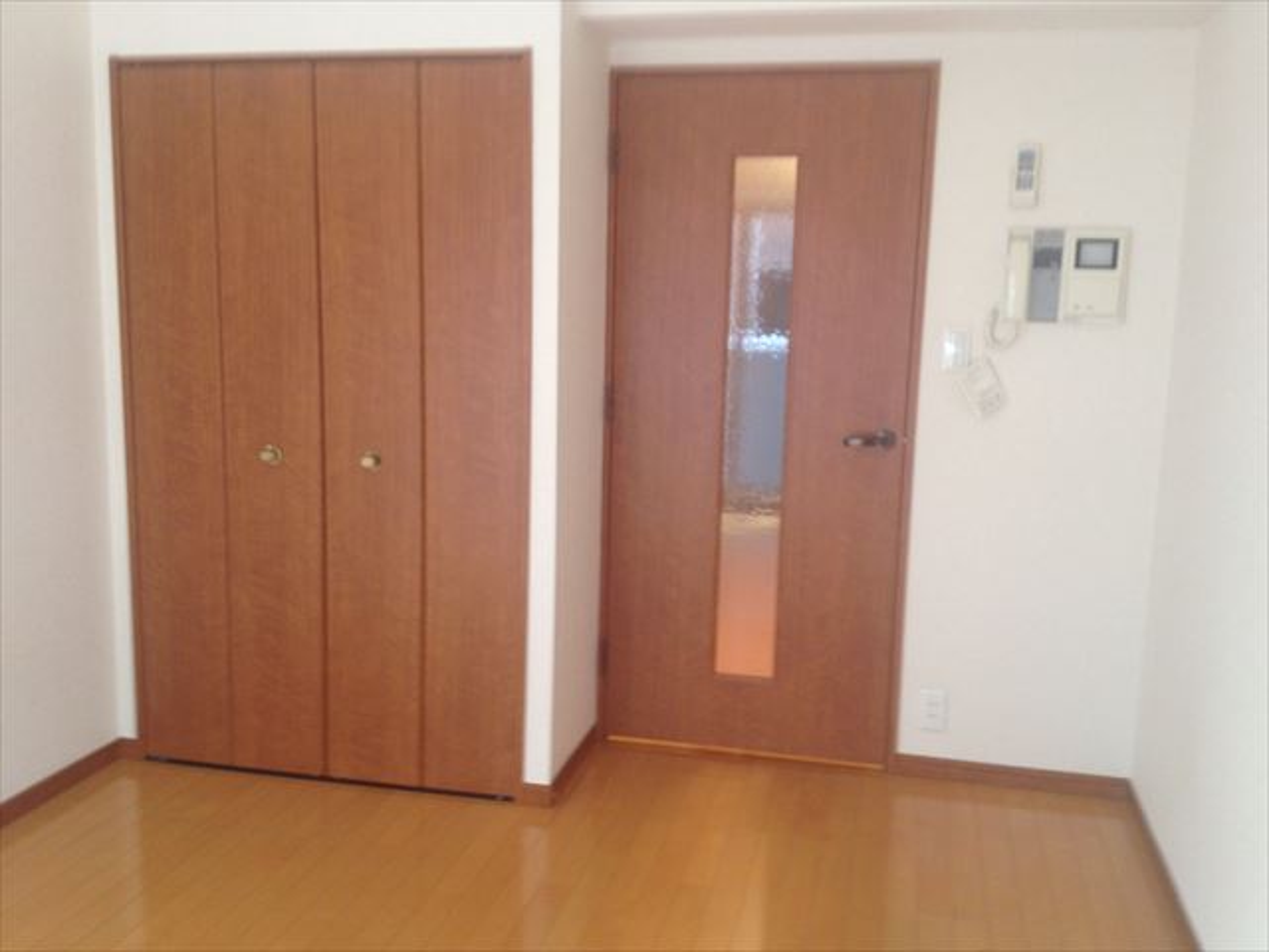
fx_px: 1283
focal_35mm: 35
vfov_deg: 40.7
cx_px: 634
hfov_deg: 52.6
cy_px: 476
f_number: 2.4
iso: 80
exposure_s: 1/20
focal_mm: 4.28
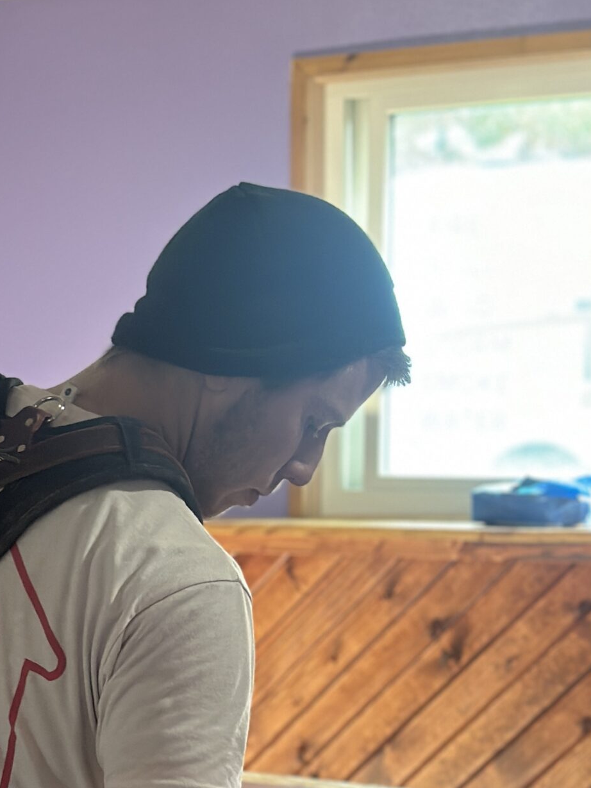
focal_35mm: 100
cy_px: 767
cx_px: -17
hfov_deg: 14.5
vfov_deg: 19.1
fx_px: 2276
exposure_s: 1/60
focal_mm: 6.86
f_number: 1.78
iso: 320
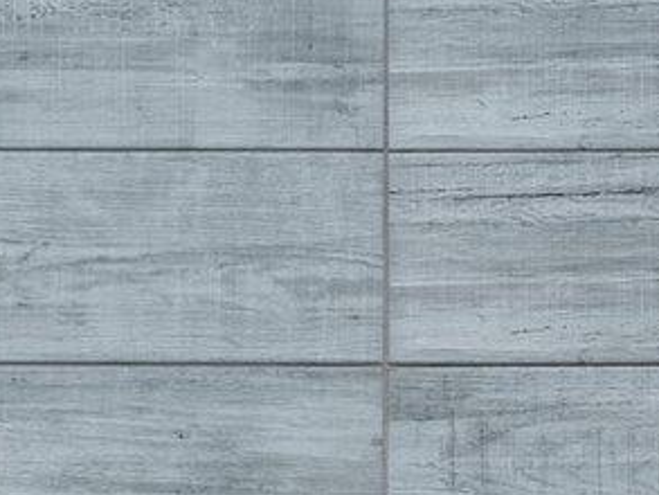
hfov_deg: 3.4
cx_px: -1107
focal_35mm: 572
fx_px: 10894
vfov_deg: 2.6
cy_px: 638
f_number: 8
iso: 100
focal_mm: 85
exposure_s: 1/2
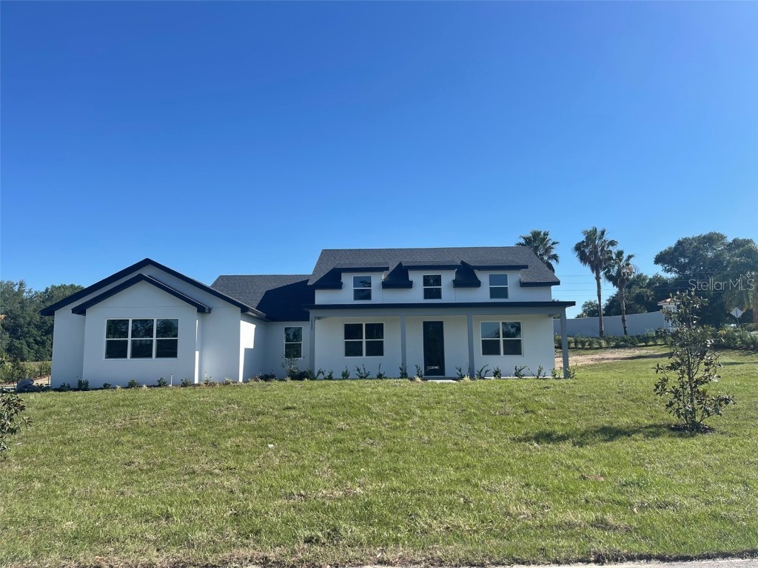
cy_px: 284
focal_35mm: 26
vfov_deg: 53.1
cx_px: 379
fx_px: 569
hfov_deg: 67.3
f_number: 1.6
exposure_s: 1/3086
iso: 32
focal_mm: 5.1
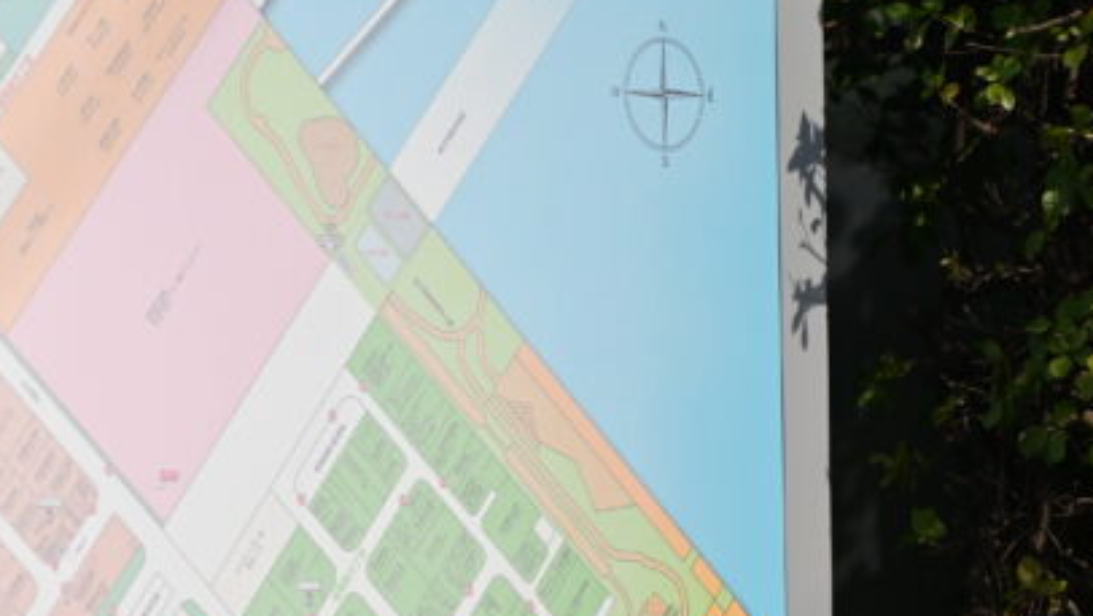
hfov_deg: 7.7
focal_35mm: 277
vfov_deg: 4.4
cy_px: 324
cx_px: -73
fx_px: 8033
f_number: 2.5
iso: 100
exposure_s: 1/5000
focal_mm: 105
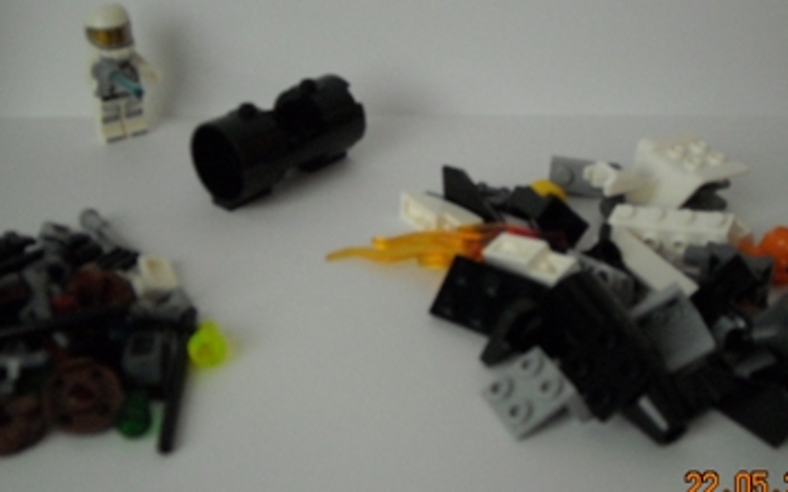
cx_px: 394
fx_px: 1009
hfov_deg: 42.7
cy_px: 189
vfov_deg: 27.3
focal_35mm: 47
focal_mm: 5.7
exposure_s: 1/47
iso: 400
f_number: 2.8
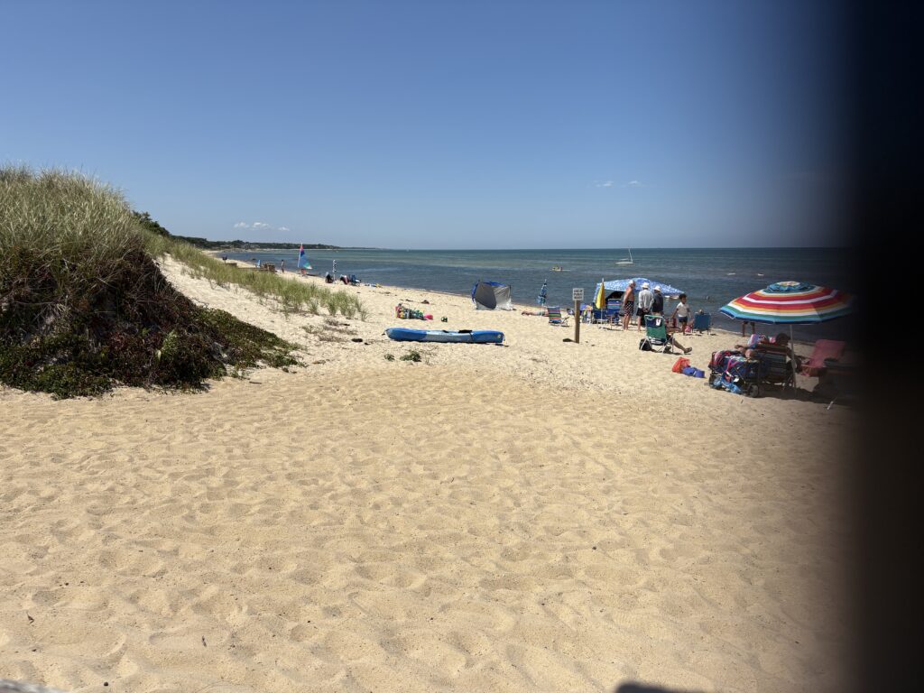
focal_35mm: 26
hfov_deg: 67.3
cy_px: 346
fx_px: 694
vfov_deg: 53.1
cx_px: 462
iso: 50
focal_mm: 5.96
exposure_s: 1/7813
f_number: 1.6
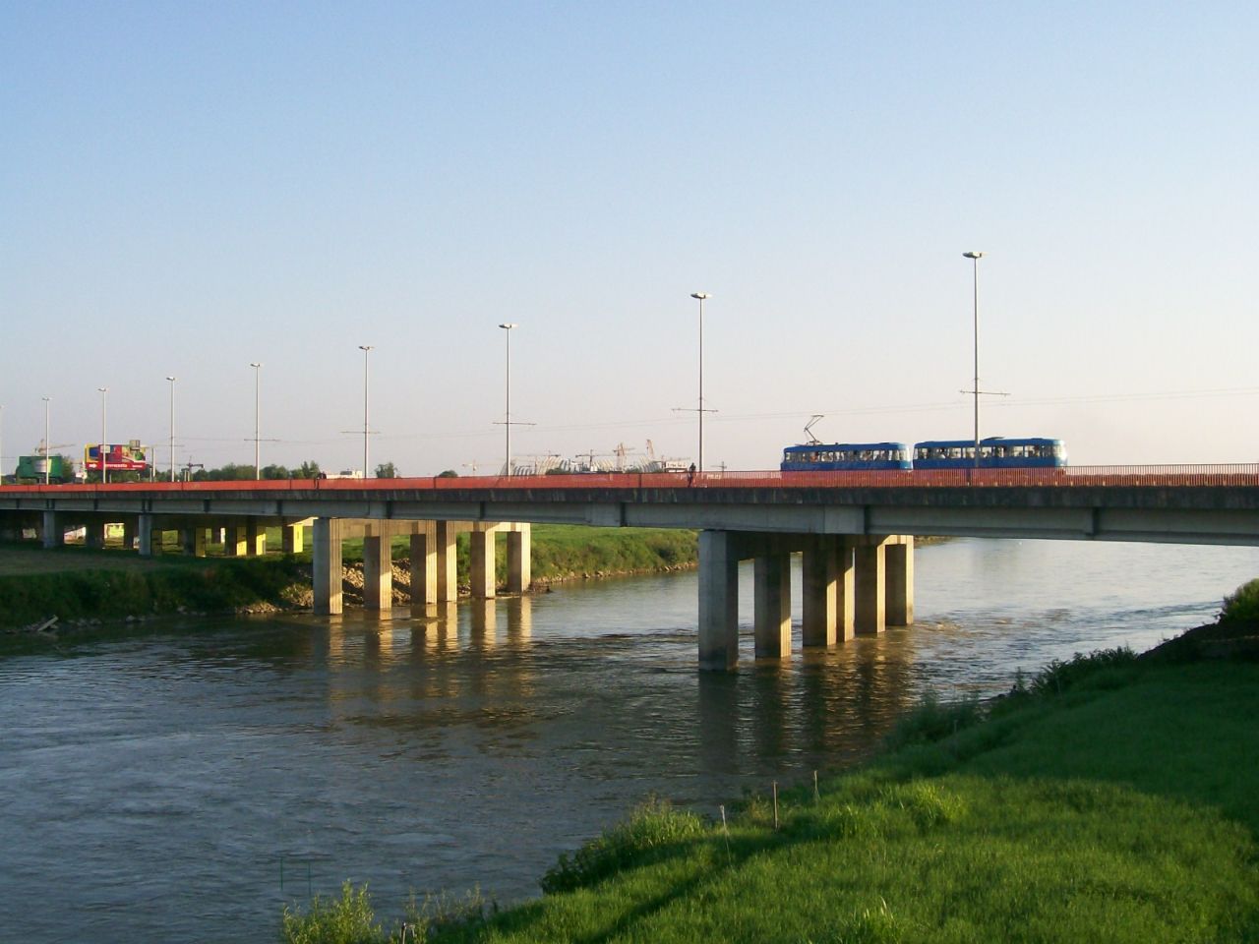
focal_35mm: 45
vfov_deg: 32.2
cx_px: 630
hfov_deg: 42.1
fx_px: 1637
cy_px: 472
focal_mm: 7.6
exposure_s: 1/653
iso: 80
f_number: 3
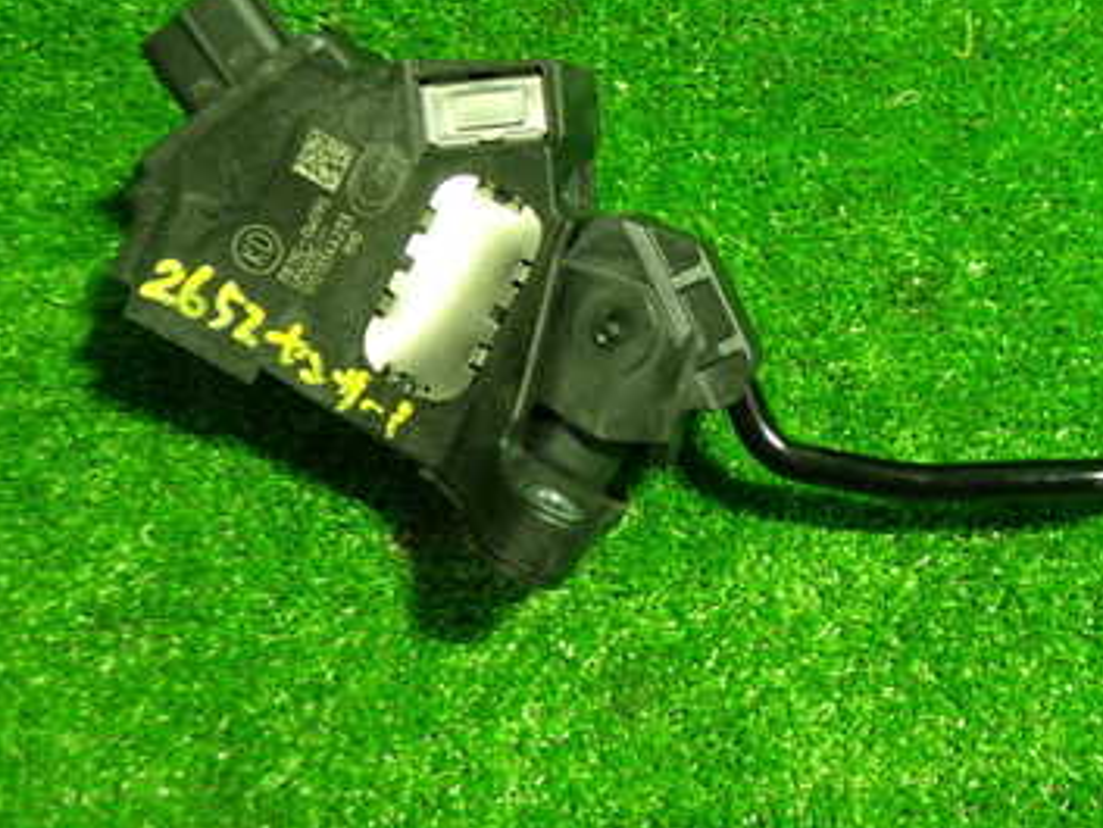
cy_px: 387
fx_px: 1626
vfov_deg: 28.6
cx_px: 856
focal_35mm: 51
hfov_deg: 36.4
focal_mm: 5.4
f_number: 2.3
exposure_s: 1/30
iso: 500
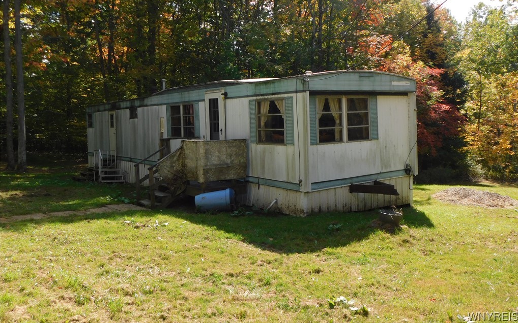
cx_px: 260
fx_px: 452
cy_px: 133
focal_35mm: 32
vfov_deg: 39.3
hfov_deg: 59.7
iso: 125
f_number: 3.2
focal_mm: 5.3
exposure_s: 1/500
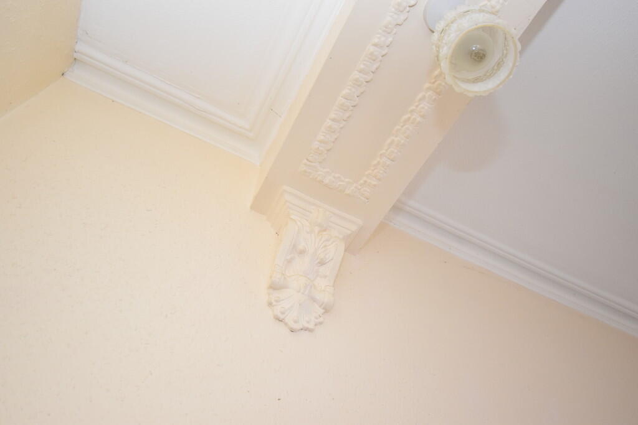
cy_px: 212
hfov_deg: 70.4
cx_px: 319
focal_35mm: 26
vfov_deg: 50.4
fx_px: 452
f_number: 4.5
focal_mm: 17
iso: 800
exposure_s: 1/160
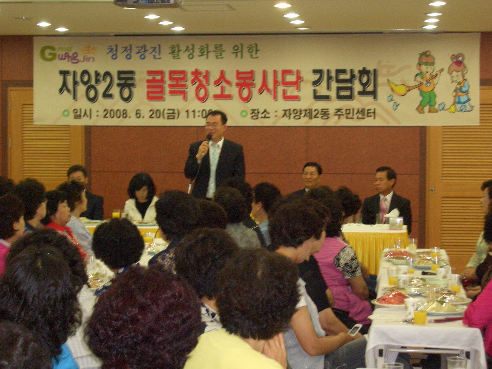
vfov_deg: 19.9
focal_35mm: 74
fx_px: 1052
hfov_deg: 26.3
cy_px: 184
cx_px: 246
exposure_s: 1/60
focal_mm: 12.2
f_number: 3.9
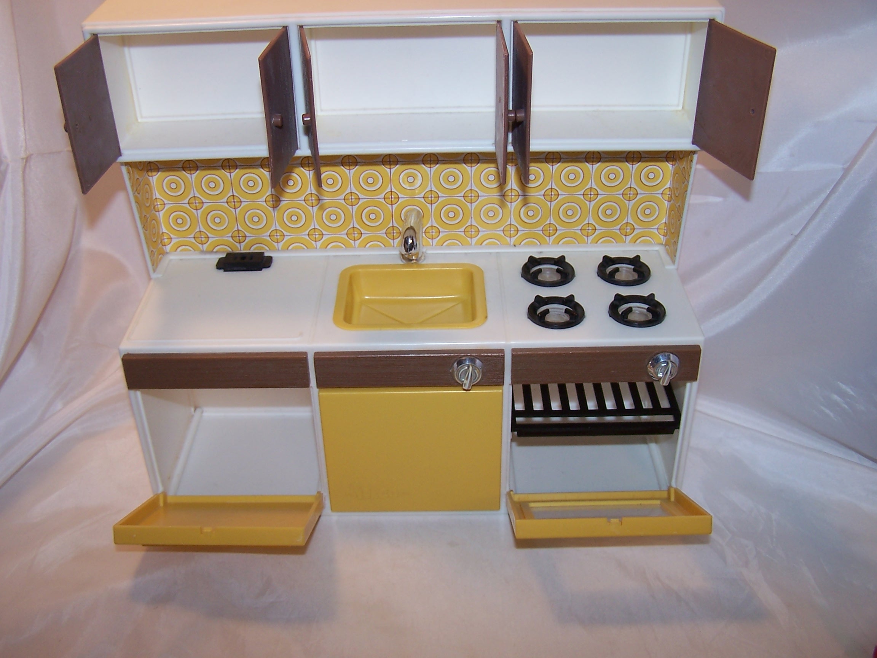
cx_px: 438
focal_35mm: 38
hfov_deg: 49.0
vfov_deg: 37.7
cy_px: 329
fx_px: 963
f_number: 2.8
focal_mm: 6.3
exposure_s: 1/60
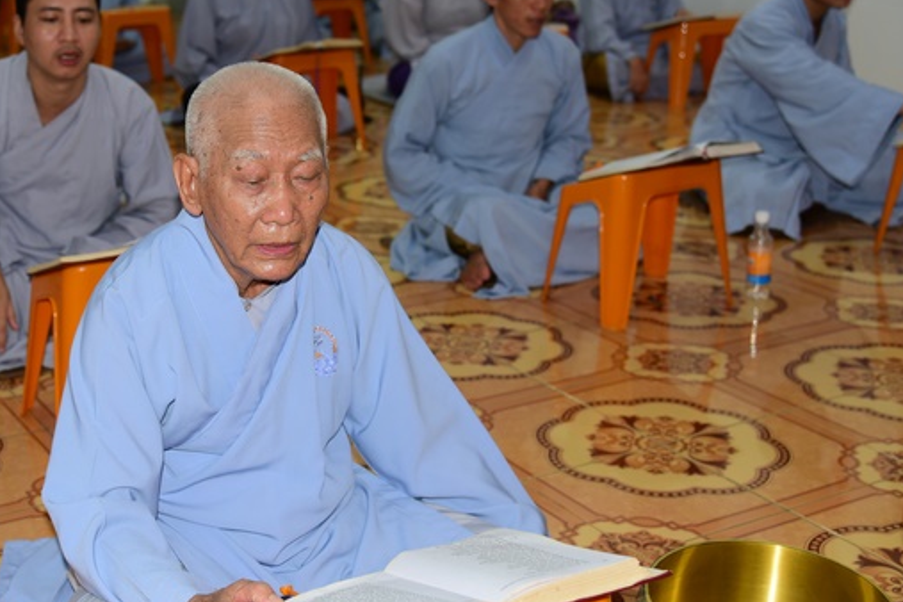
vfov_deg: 22.9
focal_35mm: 59
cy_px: 223
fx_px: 1480
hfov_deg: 33.8
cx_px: 346
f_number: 4
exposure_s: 1/60
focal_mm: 46
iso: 320
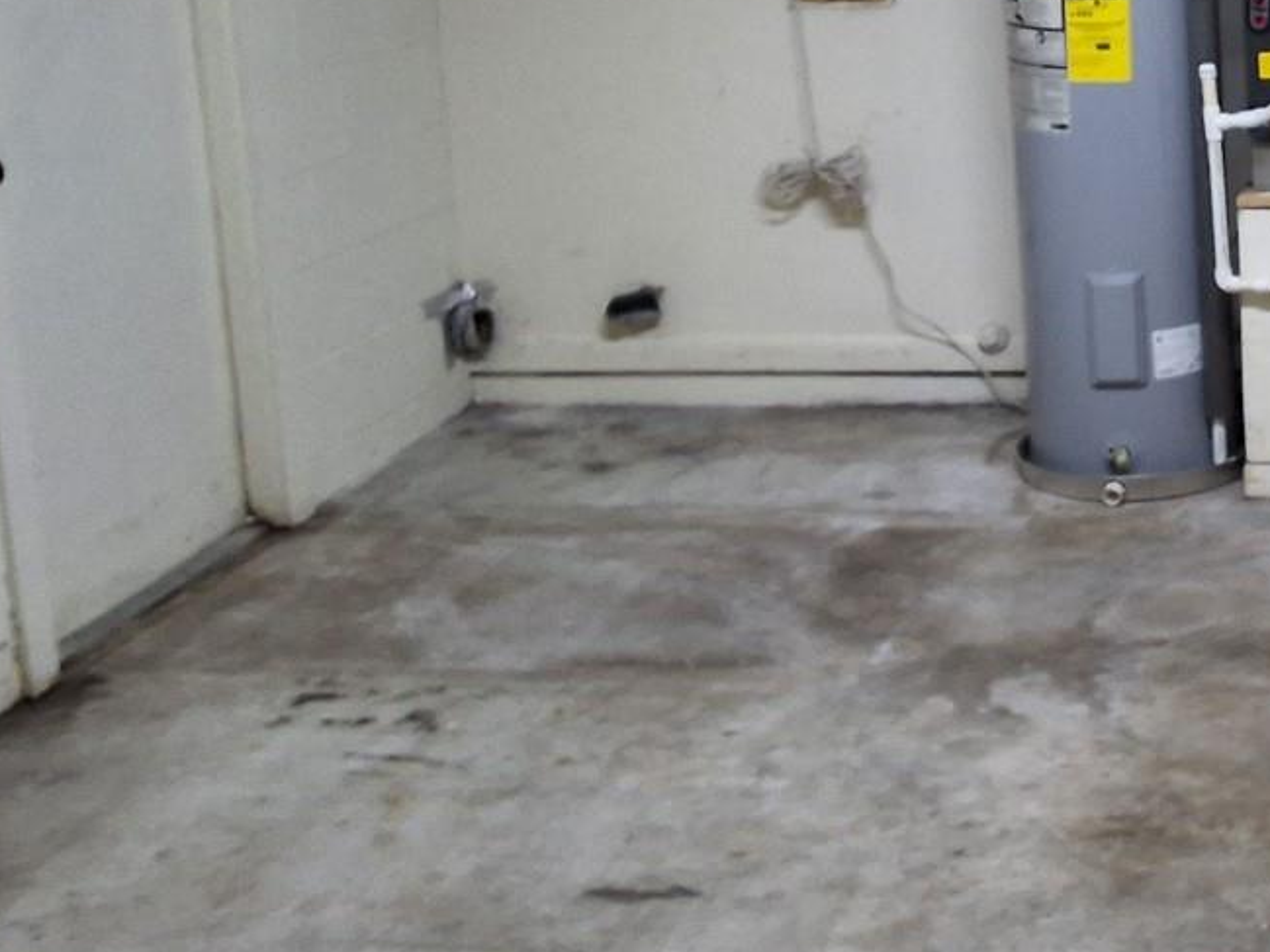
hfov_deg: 26.8
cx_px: 1235
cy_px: 174
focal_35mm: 69
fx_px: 2532
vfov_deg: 21.0
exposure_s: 1/30
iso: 200
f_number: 1.9
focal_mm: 2.91
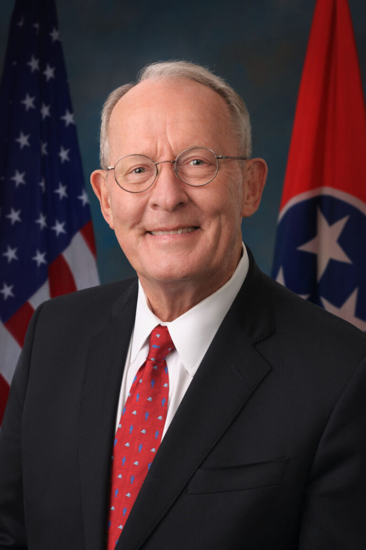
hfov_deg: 16.1
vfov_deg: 23.9
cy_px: 275
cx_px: 183
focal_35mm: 85
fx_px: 1296
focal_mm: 85
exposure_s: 1/160
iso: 200
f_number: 6.3
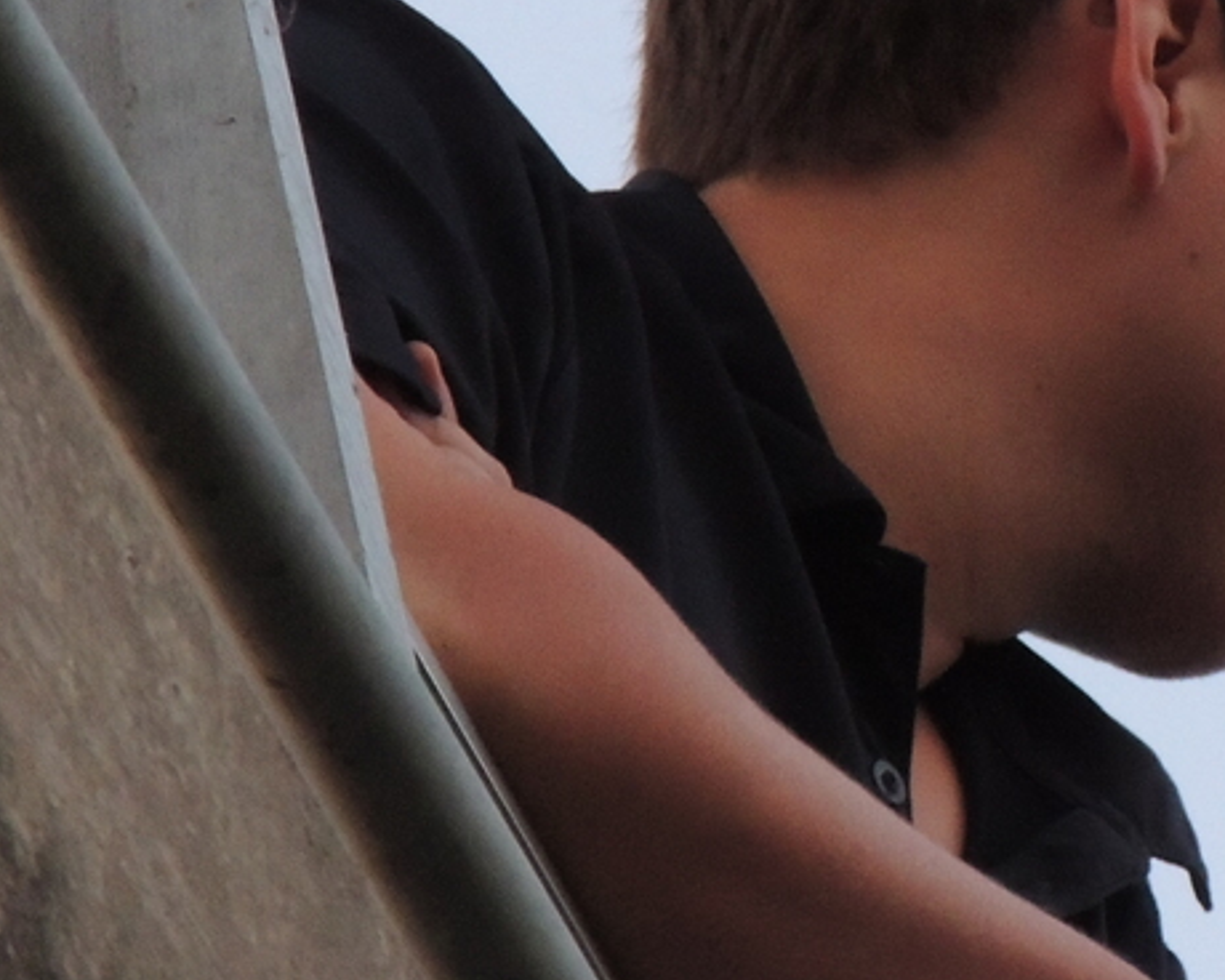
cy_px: 336
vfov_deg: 1.0
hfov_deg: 1.3
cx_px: 1233
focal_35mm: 1495
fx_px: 54202
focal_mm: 98.1
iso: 800
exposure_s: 1/40
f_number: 4.9
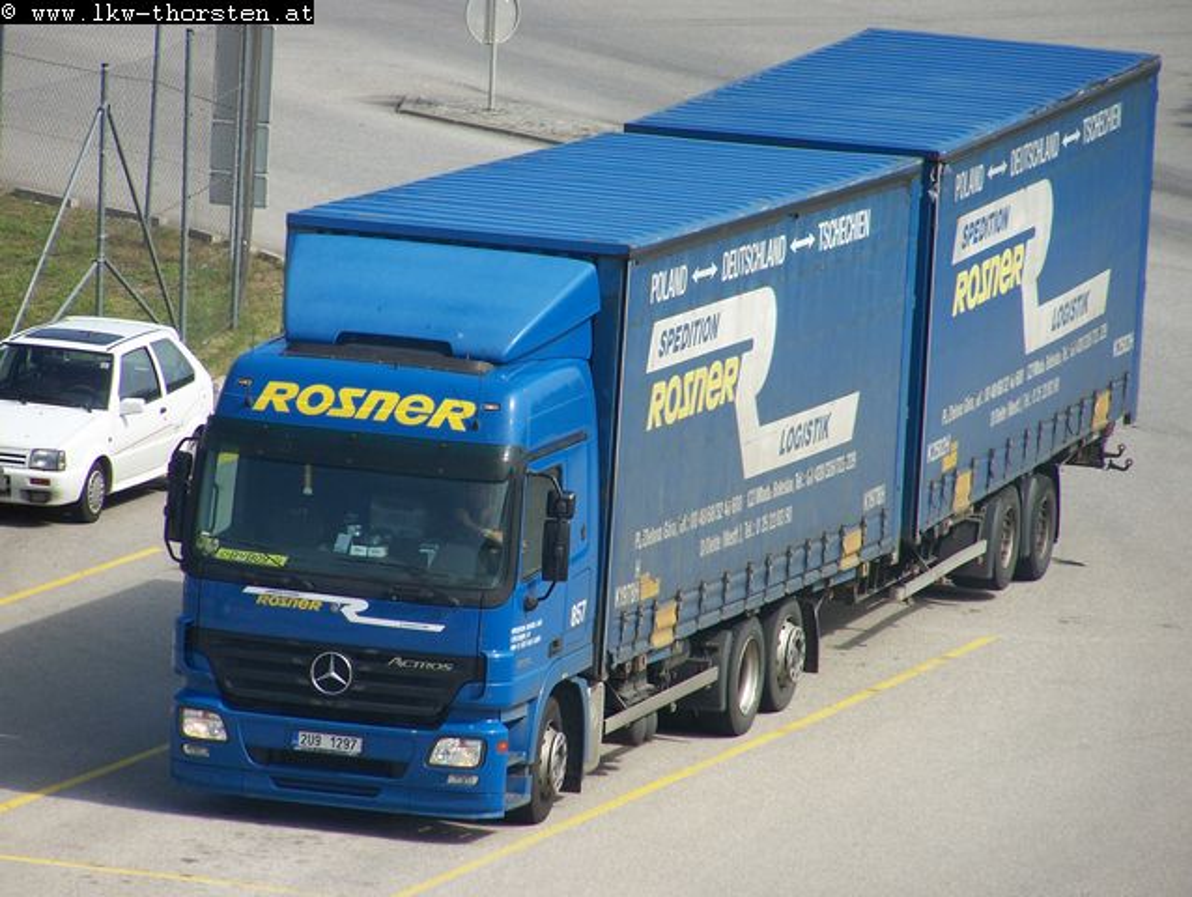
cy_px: 448
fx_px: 10583
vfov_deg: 4.9
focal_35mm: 307
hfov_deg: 6.4
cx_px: 596
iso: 80
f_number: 3.4
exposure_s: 1/800
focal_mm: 51
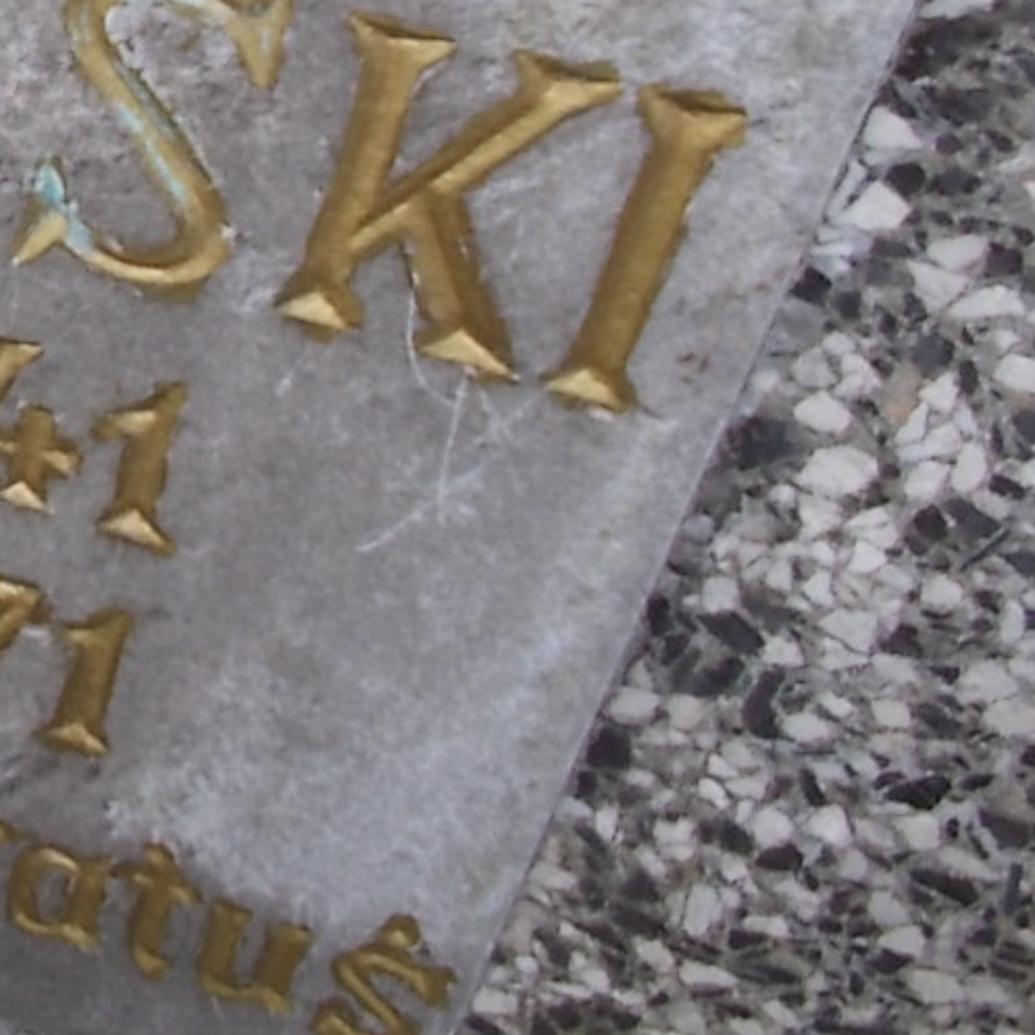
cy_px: -127
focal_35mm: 74
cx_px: -423
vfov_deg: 22.0
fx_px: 2503
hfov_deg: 20.6
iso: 80
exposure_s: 1/160
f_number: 3.2
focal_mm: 4.6
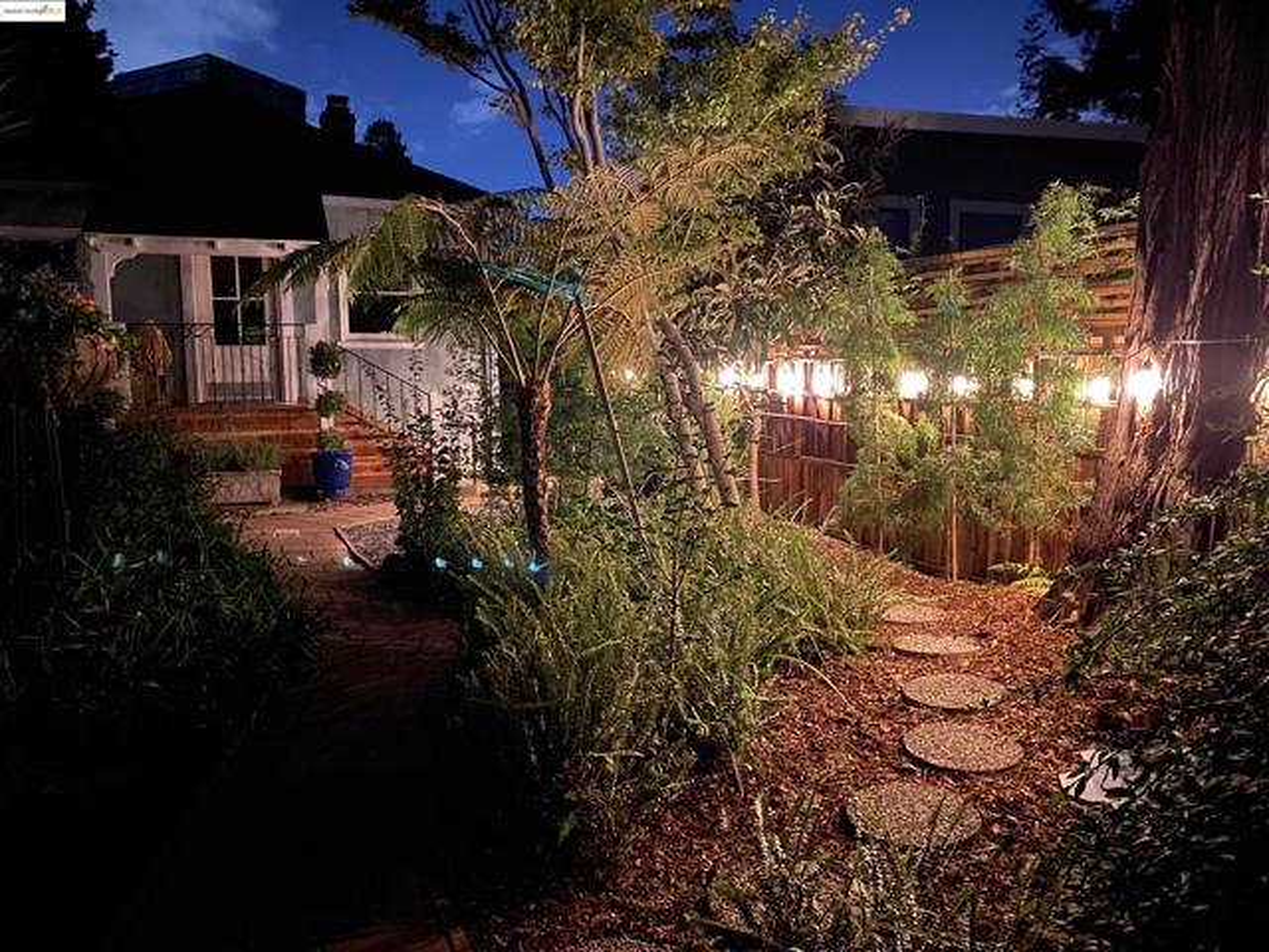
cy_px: 476
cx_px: 634
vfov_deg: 53.1
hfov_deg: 67.3
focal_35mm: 26
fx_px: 953
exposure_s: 1/2
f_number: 1.8
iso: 640
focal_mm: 4.25
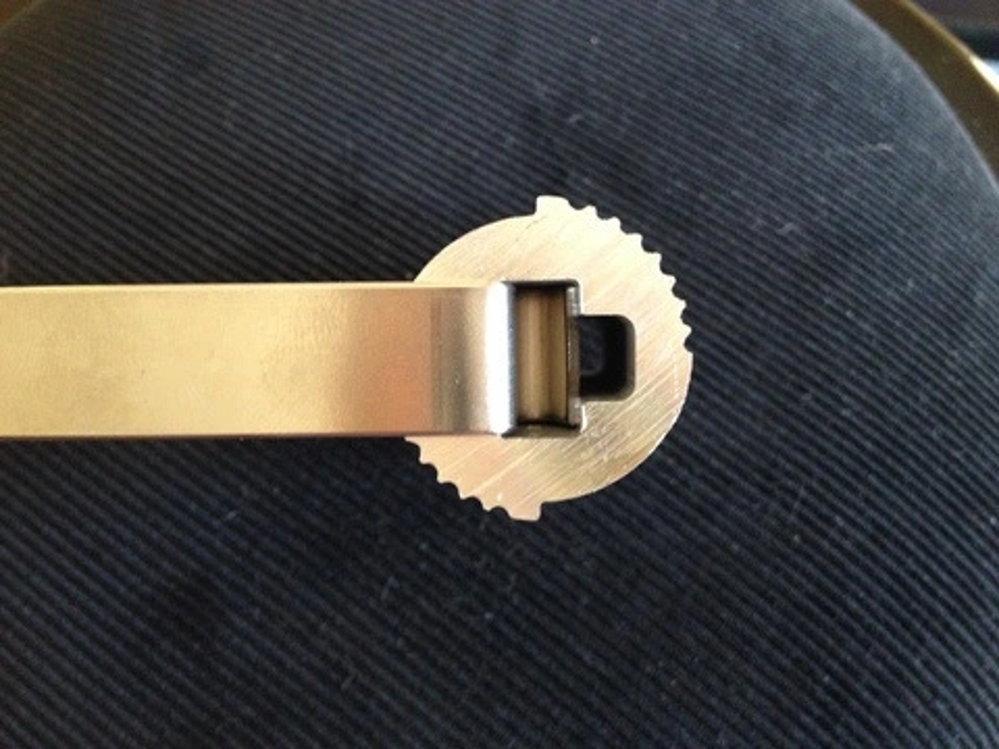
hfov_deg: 52.6
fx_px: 1010
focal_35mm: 35
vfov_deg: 40.7
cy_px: 374
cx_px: 500
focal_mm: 4.28
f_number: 2.4
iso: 250
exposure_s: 1/20
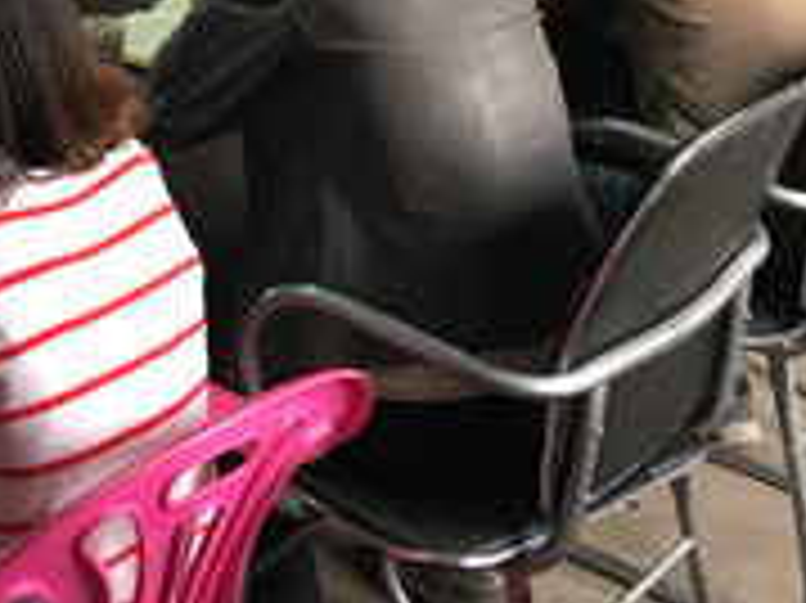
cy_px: -133
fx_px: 1885
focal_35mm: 81
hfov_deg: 24.1
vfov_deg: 17.3
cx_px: 288
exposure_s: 1/17
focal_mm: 4.15
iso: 40
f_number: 2.2
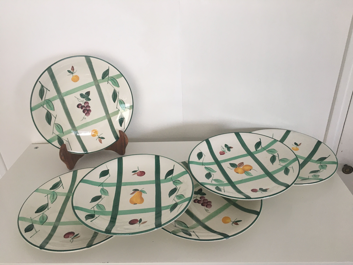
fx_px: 296
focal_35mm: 29
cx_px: 176
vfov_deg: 48.2
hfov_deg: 61.7
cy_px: 132
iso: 50
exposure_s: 1/33
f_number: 2.2
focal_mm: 4.15
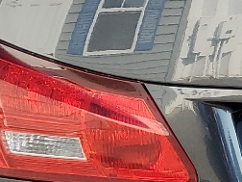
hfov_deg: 10.6
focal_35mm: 165
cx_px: 544
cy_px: 145
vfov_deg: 9.0
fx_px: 1154
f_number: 1.5
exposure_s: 1/769
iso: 50
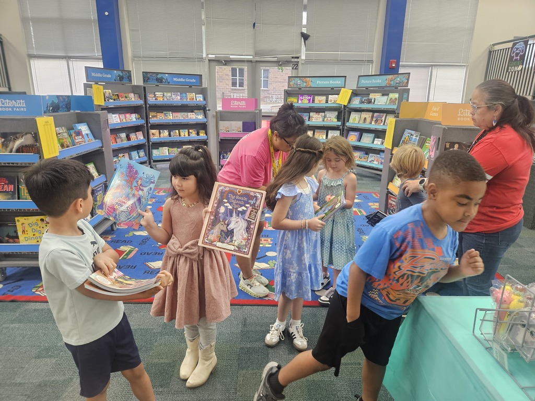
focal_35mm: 23
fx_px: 355
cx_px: 268
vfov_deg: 58.9
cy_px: 200
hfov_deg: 73.9
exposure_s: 1/120
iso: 320
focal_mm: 5.4
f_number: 1.8
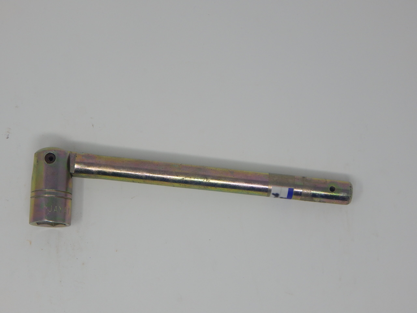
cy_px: 156
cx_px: 208
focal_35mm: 69
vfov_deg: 21.3
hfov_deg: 28.2
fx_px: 831
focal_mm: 12.3
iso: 125
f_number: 4.1
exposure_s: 1/125
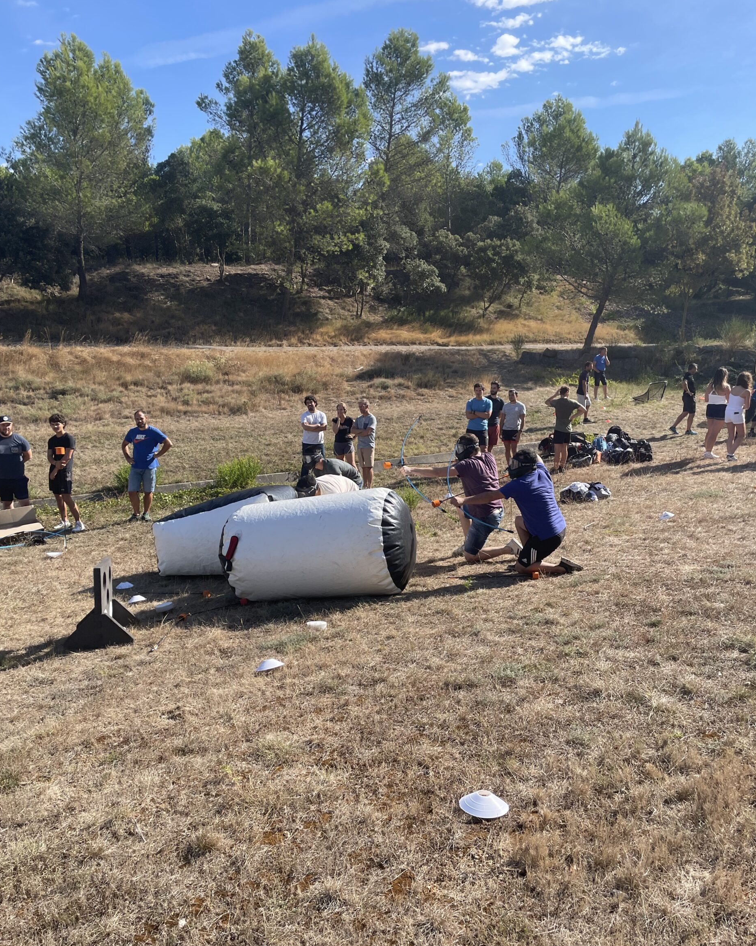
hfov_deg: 51.5
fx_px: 783
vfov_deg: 62.1
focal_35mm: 28
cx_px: 374
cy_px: 508
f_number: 1.6
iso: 32
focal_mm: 4.2
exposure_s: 1/2257
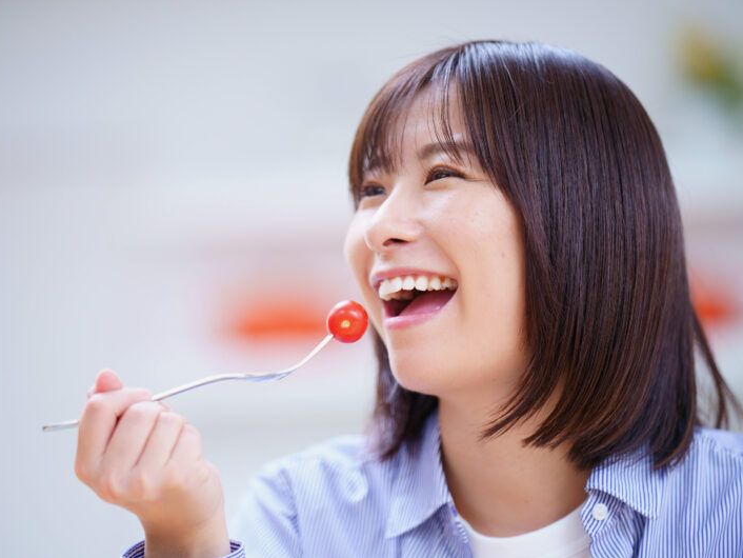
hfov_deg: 13.4
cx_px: 330
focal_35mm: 147
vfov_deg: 10.1
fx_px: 3156
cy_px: 278
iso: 400
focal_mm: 135
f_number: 1.8
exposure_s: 1/500
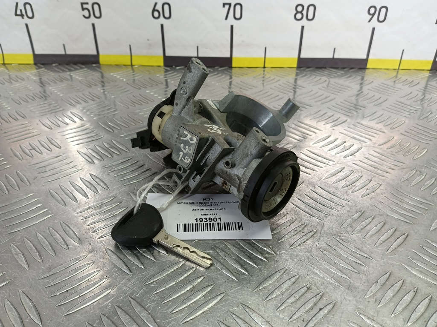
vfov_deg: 58.9
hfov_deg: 73.9
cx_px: 218
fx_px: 290
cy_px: 164
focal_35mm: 23
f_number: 1.6
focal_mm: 4.11
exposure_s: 1/50
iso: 80
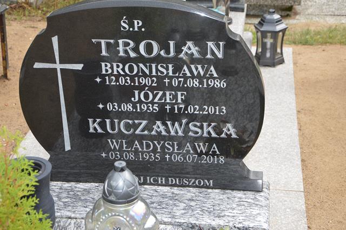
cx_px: 173
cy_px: 115
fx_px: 648
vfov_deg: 20.1
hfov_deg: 29.9
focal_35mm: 68
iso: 100
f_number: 5
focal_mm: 45
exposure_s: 1/200
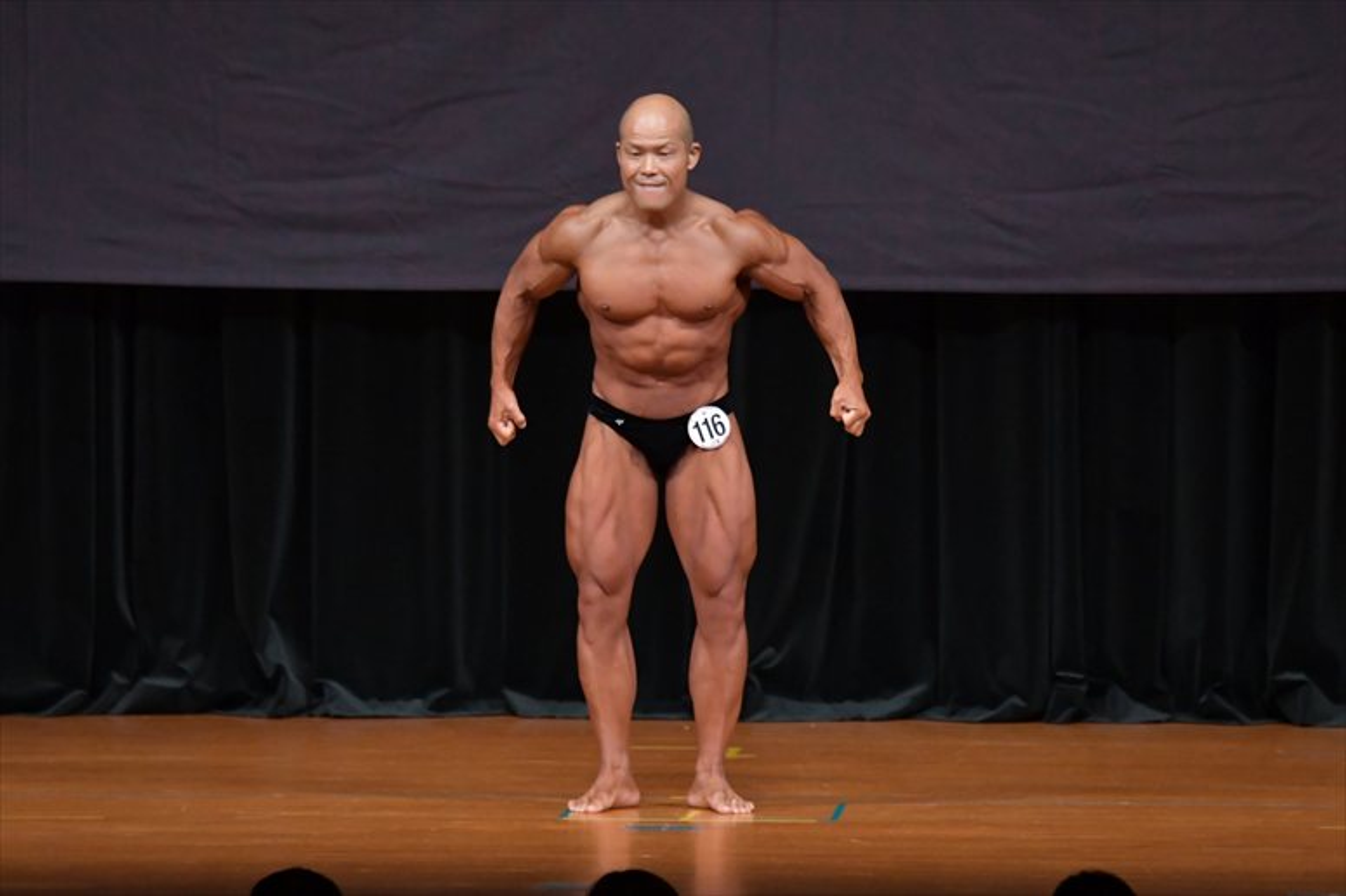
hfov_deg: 7.6
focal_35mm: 270
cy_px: 448
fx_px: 10090
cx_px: 673
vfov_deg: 5.1
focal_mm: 180
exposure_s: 1/400
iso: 4000
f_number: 5.6
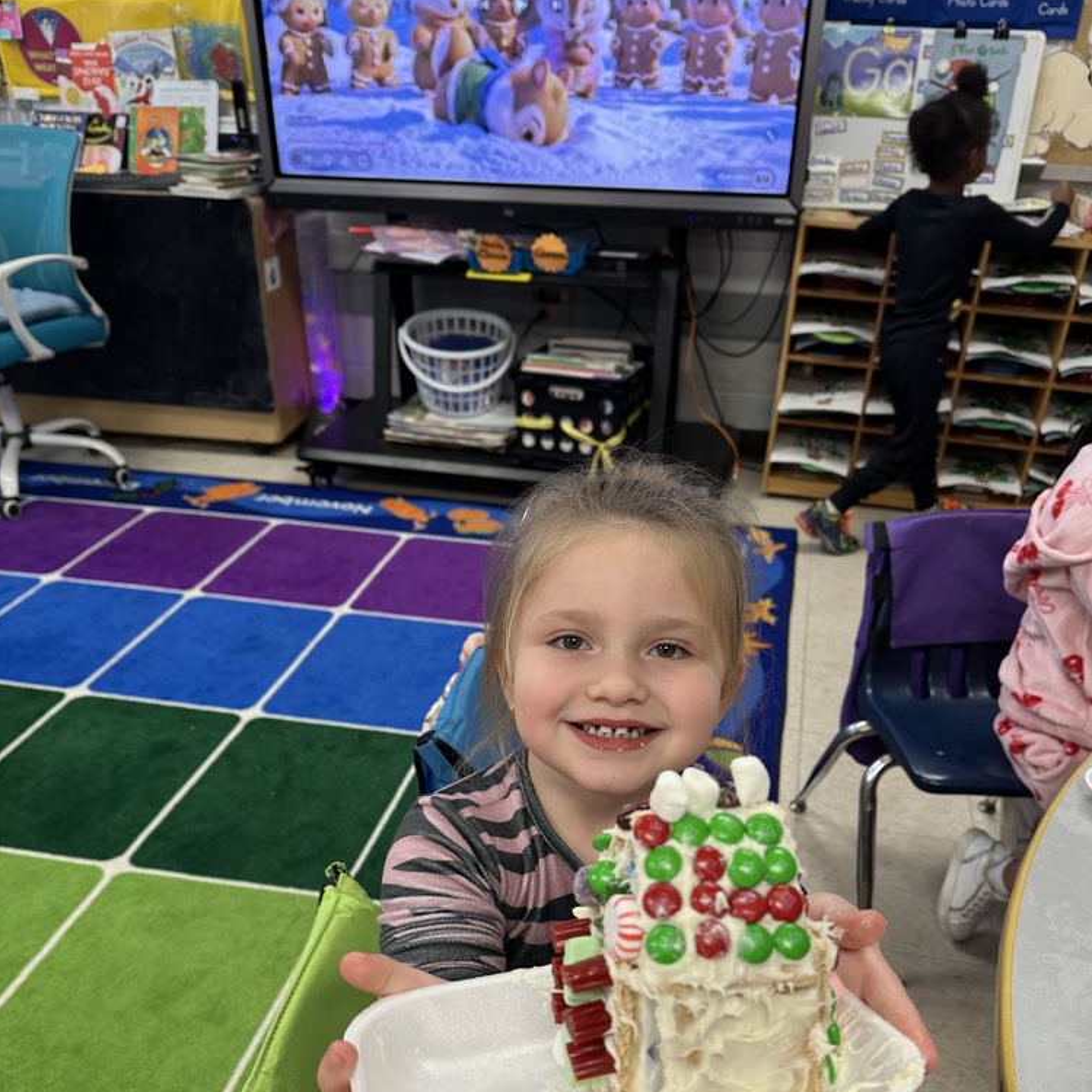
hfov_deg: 55.6
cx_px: 557
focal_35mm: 29
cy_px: 742
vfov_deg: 54.3
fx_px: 1035
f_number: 1.78
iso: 125
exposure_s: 1/60
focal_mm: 6.86
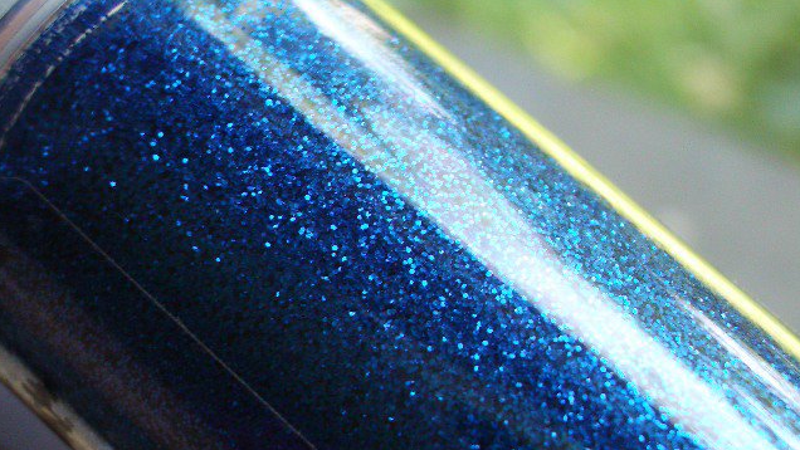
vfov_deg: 17.7
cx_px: 400
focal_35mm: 68
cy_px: 292
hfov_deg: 31.0
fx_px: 1443
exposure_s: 1/50
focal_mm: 10.2
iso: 200
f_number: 3.5
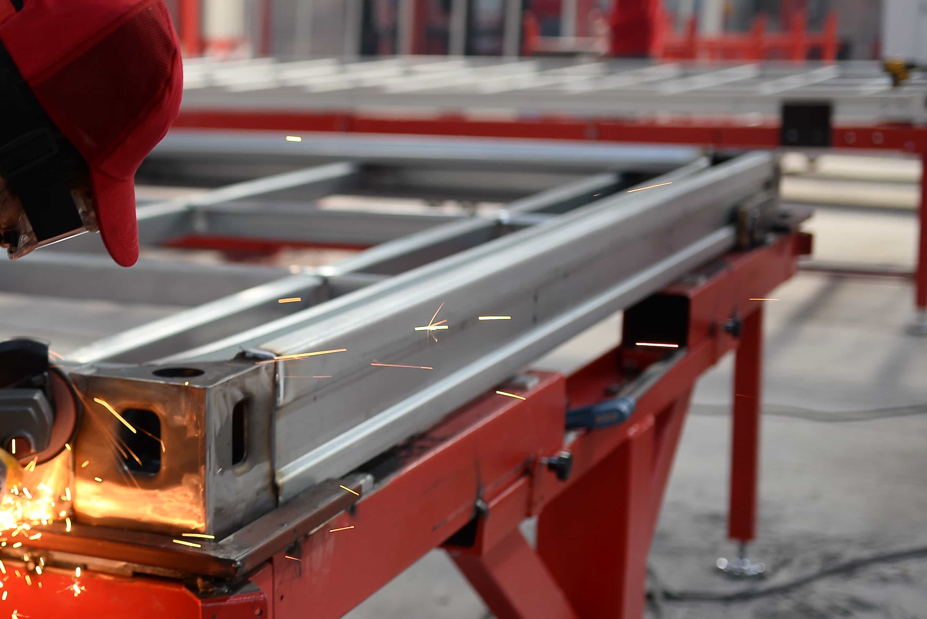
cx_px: -4
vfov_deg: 18.7
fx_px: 1880
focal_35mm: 73
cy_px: 273
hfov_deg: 26.2
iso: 320
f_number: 2
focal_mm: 35
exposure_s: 1/100
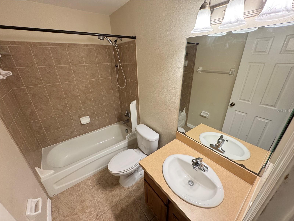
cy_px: 110
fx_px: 119
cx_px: 147
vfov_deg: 85.7
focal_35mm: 14
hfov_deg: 102.1
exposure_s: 1/60
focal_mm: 2.22
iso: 400
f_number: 2.2
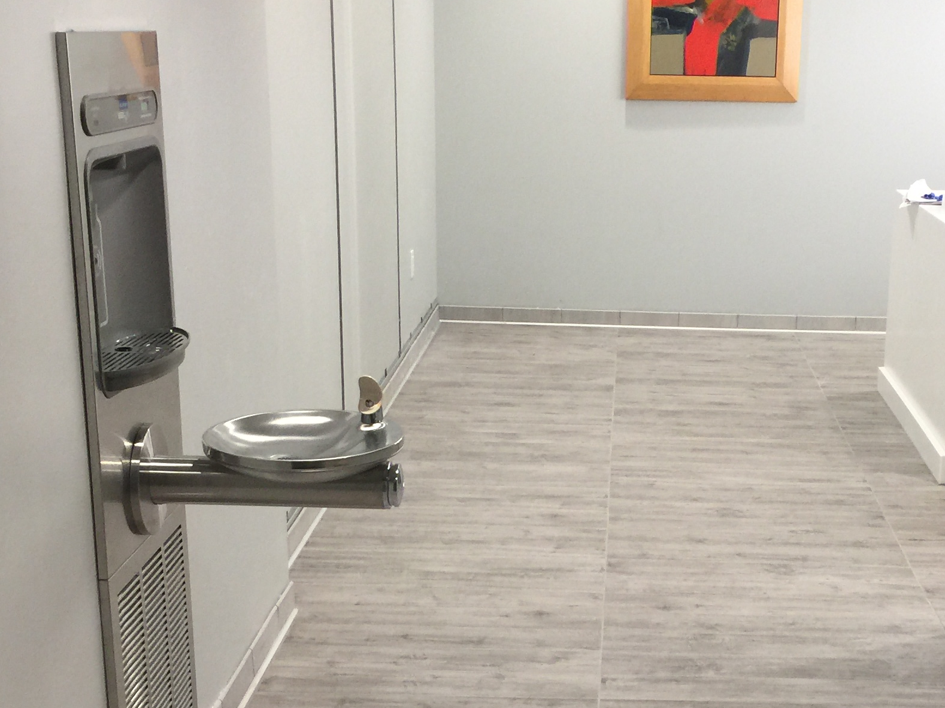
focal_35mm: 60
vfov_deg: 24.1
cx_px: 599
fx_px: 1638
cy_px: 543
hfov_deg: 32.0
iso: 50
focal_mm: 4.15
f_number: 2.2
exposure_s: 1/30
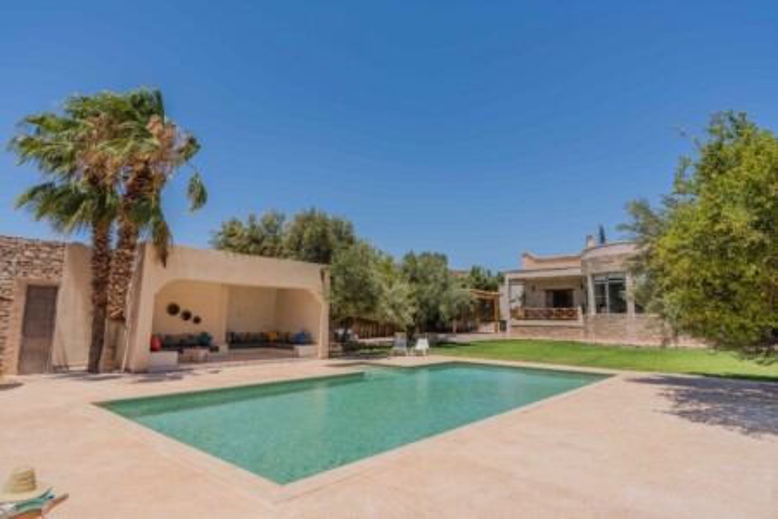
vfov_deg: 61.9
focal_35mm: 20
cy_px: 260
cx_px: 389
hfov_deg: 84.0
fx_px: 432
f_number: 7.1
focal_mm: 20
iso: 50
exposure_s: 1/320
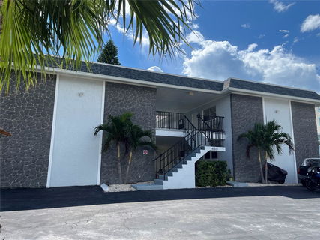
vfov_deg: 53.0
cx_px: 160
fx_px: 240
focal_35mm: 26
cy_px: 120
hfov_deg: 67.3
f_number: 1.6
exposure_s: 1/3049
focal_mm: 5.1
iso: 50
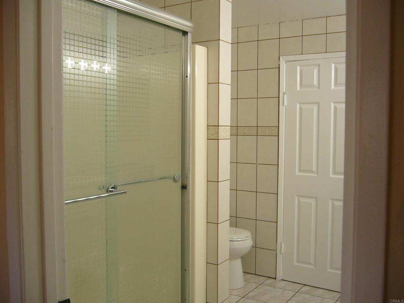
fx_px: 408
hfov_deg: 52.6
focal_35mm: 35
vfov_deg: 40.7
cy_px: 152
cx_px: 202
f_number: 2.8
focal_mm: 5.8
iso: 100
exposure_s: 1/100
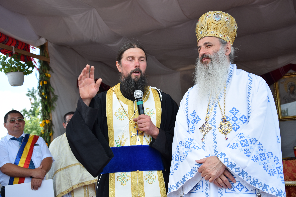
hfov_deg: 35.0
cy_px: 98
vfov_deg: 23.8
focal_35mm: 57
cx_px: 148
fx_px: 469
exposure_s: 1/160
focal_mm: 38
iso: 100
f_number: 4.5
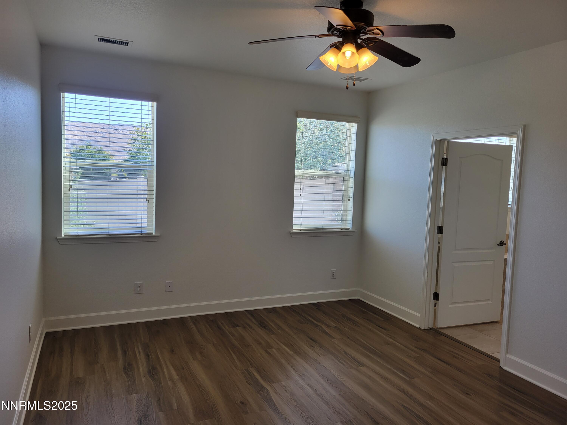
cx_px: 284
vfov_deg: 53.1
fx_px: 426
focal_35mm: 26
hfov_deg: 67.3
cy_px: 212
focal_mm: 5.4
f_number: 1.8
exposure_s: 1/120
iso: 50
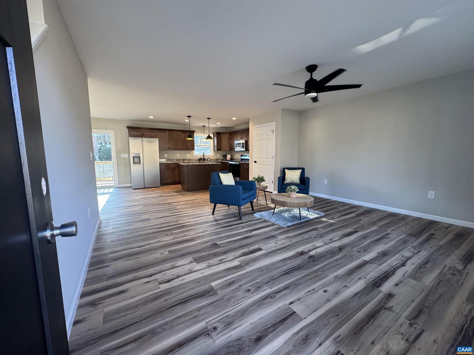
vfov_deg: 85.7
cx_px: 237
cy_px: 178
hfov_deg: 102.1
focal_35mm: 14
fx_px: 192
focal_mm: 2.22
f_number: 2.2
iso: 200
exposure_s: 1/60
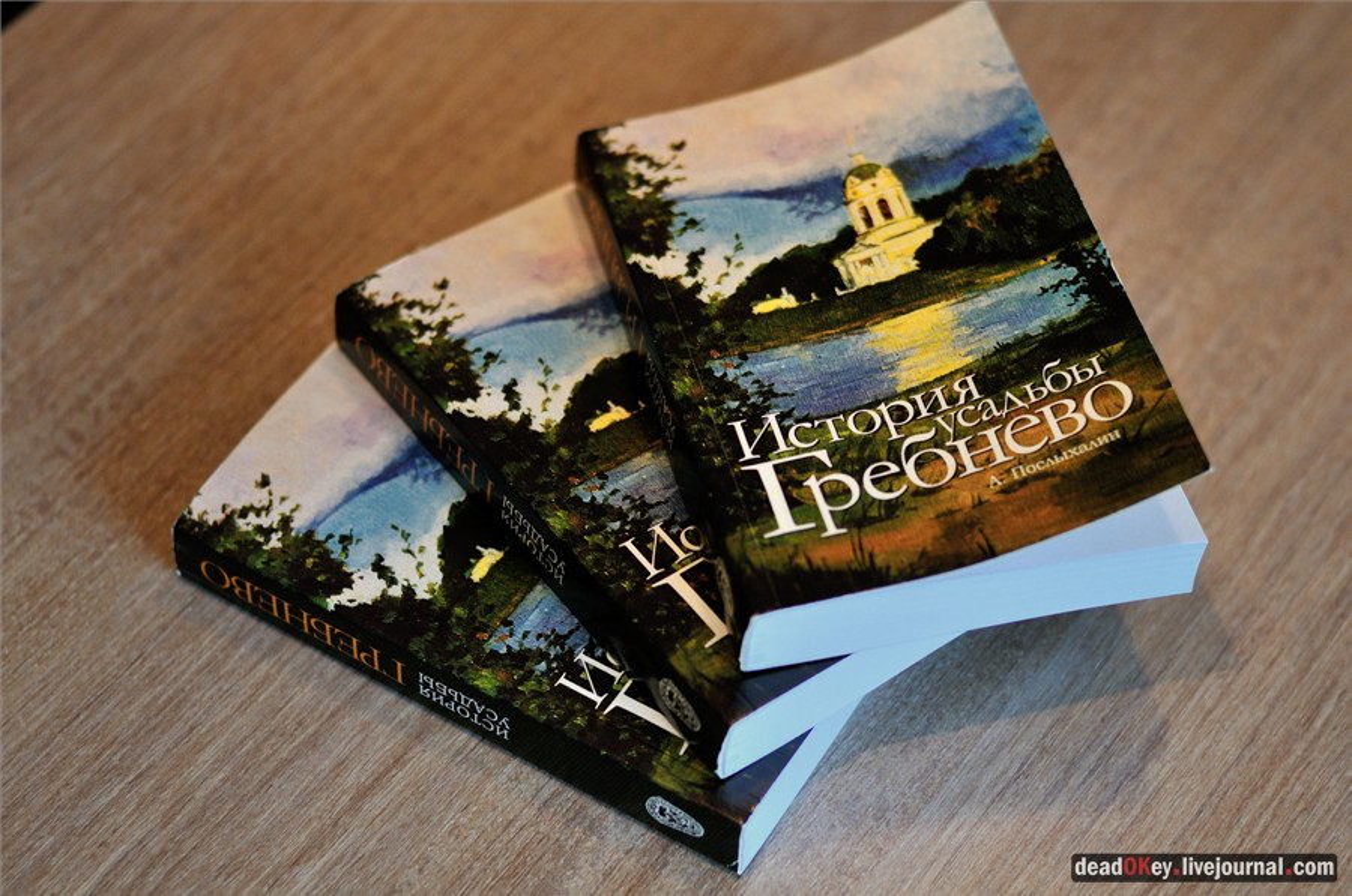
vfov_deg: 18.1
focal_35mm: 75
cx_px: 676
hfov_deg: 27.0
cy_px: 448
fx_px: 2812
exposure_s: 1/125
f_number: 2.2
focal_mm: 50
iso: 500
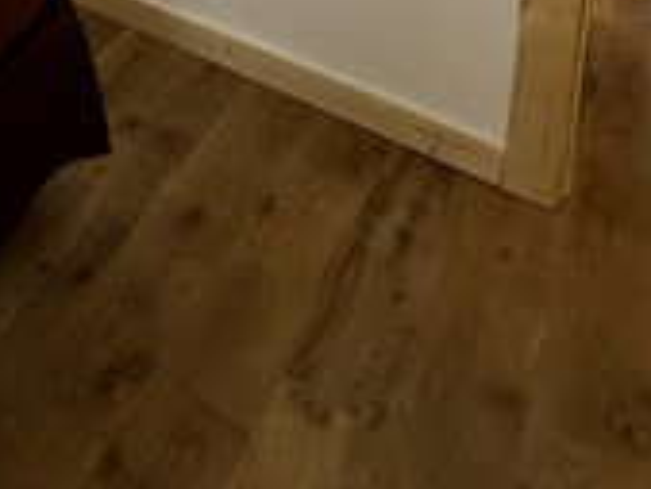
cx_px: -200
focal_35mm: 53
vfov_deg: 19.3
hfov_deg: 29.1
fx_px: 997
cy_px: -431
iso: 200
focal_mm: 2.22
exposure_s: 1/60
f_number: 2.2
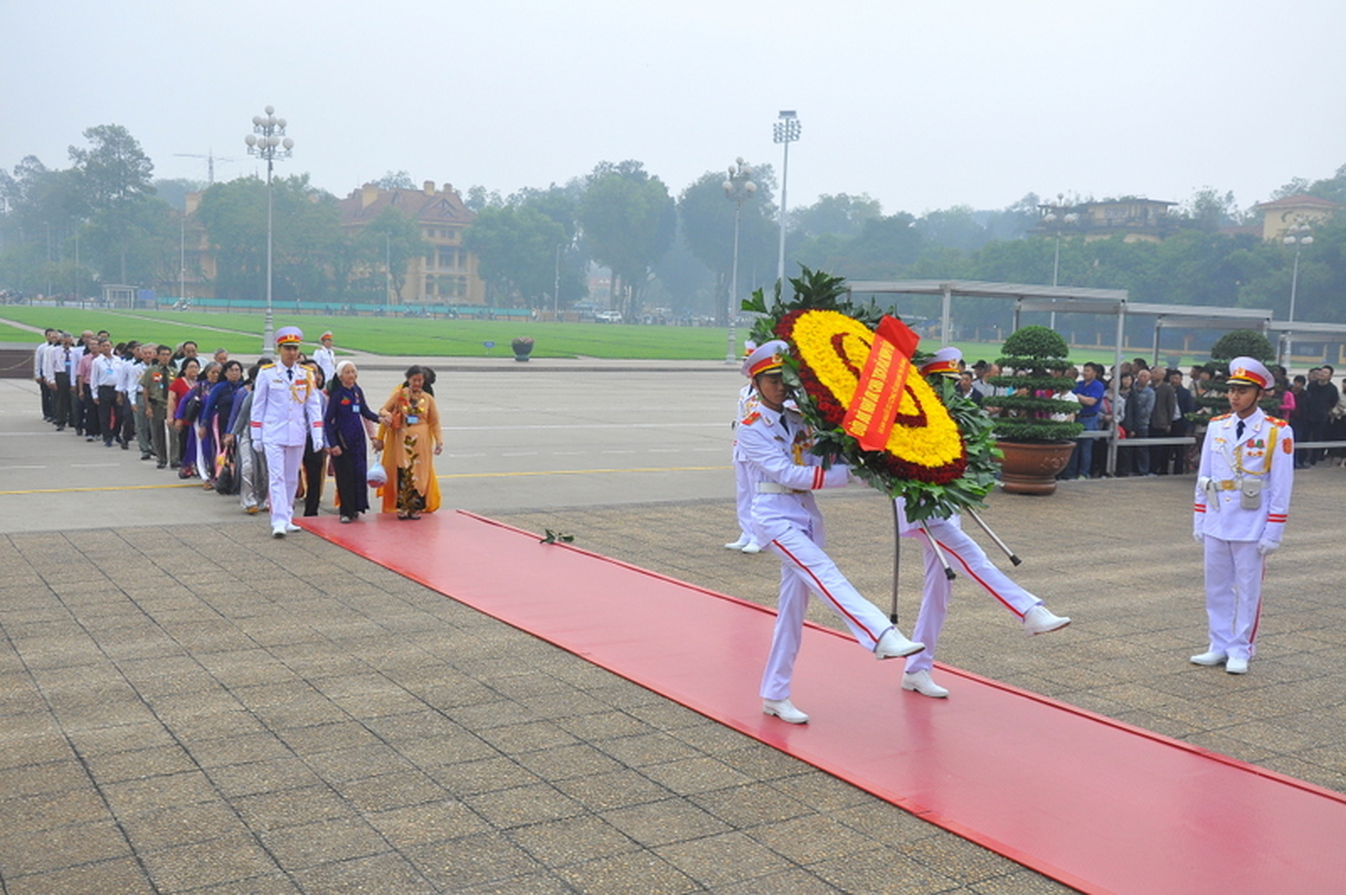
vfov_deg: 36.8
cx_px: 673
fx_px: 1345
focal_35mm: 36
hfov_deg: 53.2
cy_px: 448
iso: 320
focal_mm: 24
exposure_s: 1/200
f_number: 7.1
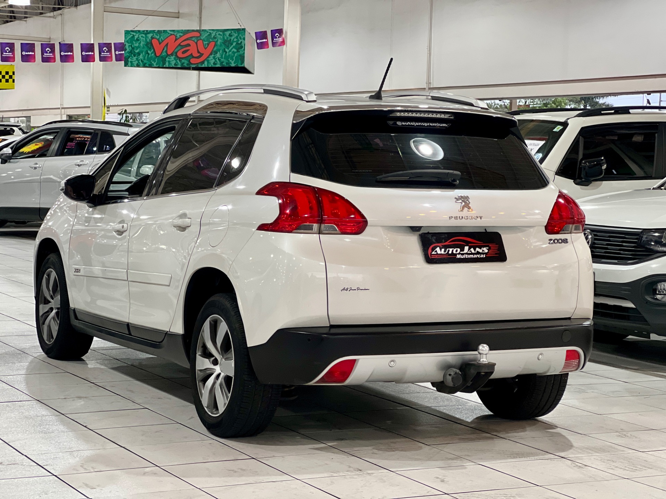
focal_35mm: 77
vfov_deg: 19.1
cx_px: 333
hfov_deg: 25.3
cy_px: 250
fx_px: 1481
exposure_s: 1/40
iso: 320
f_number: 2.8
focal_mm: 9
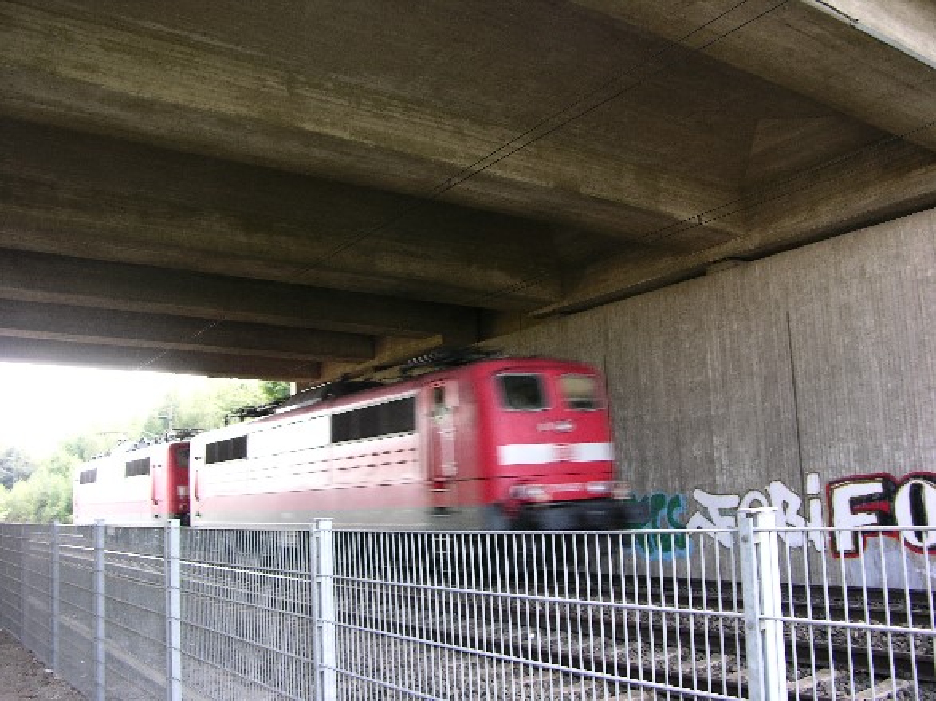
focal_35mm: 35
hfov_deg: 52.6
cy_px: 350
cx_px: 468
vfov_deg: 40.7
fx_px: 946
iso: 50
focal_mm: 8.9
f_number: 3.2
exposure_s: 1/23.2
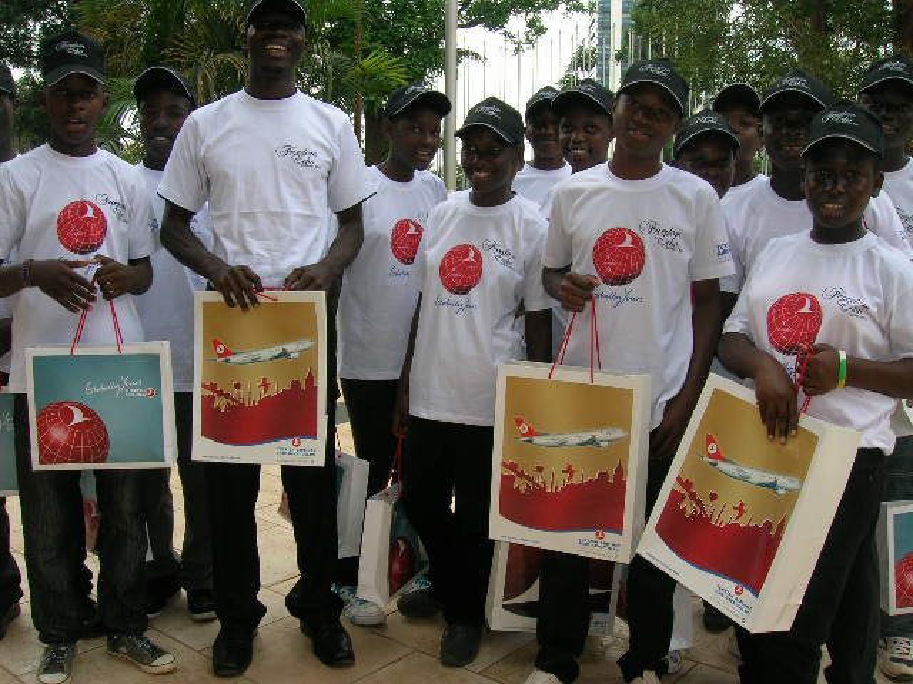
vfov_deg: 41.8
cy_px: 342
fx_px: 897
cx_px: 456
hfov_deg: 54.0
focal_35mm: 34
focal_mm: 5.7
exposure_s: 1/127
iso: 50
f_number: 4.9
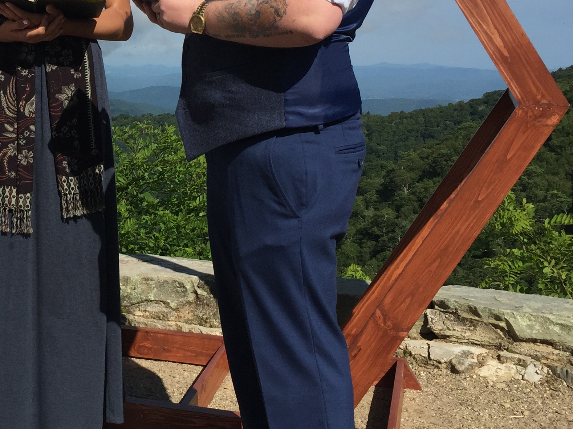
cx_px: 69
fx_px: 993
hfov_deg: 30.9
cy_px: 114
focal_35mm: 60
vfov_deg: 24.2
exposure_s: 1/3968
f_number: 2.2
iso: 32
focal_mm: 4.15
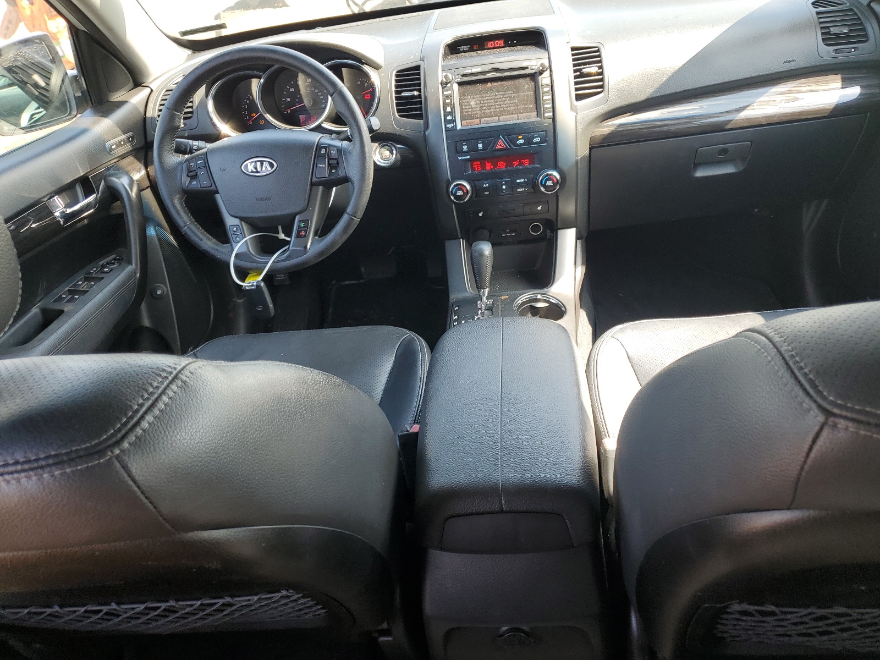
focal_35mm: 26
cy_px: 330
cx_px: 440
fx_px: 661
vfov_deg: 53.1
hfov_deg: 67.3
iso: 50
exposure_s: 1/141
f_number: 1.5
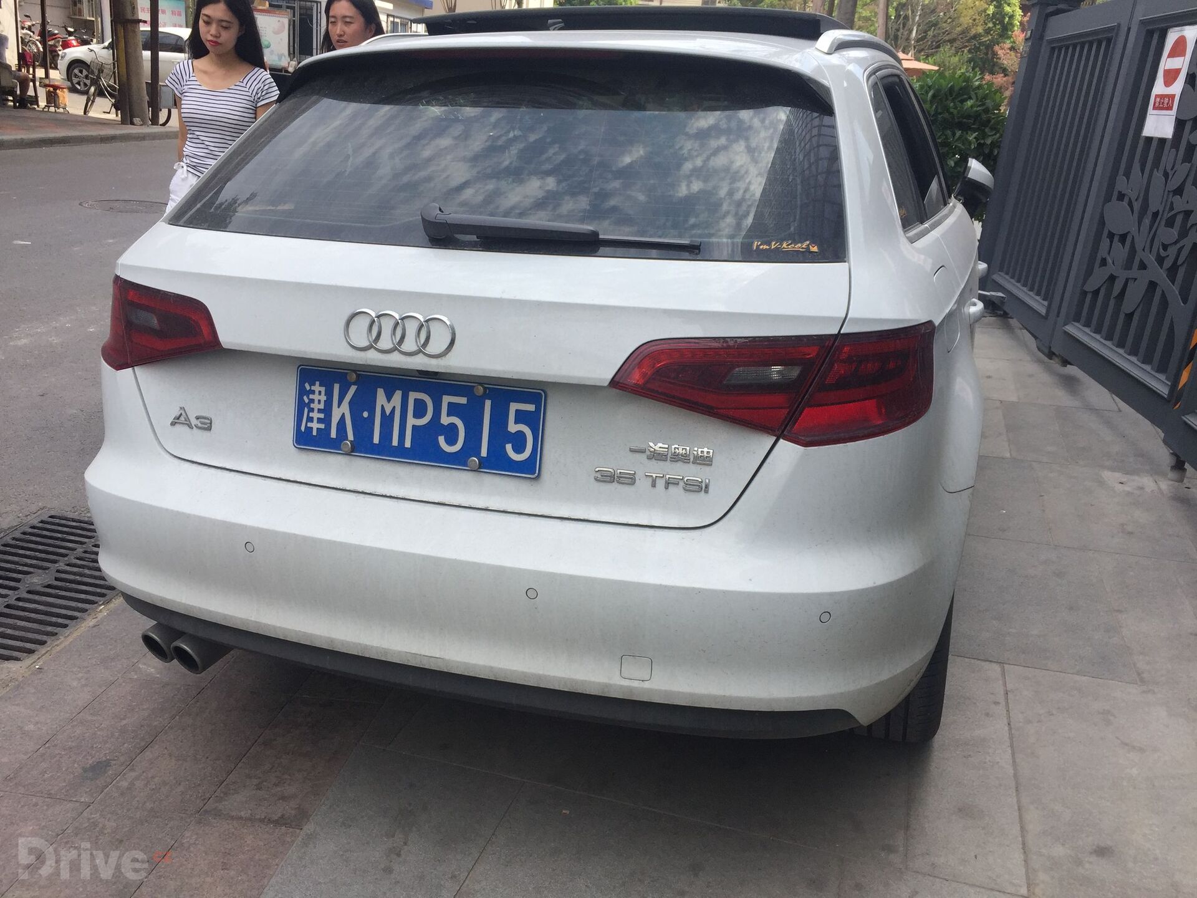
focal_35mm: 29
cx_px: 598
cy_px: 449
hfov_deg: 61.7
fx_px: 1003
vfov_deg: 48.2
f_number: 2.2
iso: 32
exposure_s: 1/791
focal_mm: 4.15
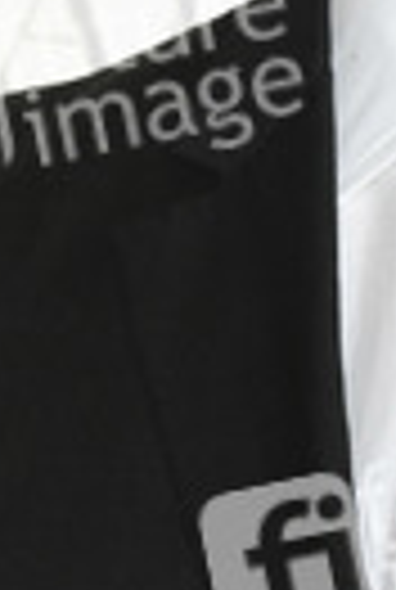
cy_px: -135
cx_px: 565
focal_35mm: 708
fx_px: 11612
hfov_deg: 2.0
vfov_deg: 2.9
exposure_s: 1/200
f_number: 5
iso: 320
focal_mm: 155
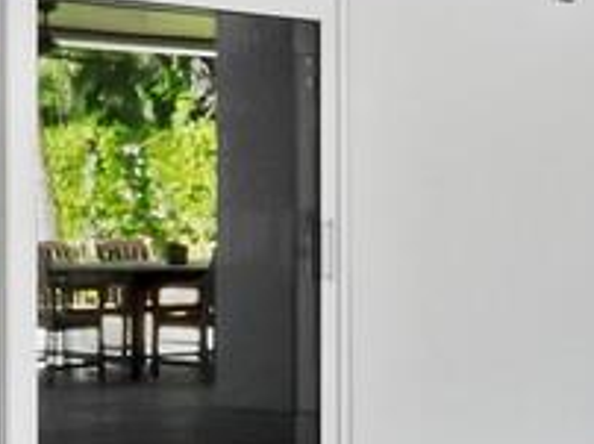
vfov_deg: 13.3
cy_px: 169
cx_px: 584
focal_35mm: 111
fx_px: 1902
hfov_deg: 17.4
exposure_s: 1/15
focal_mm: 7
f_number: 11
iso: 400
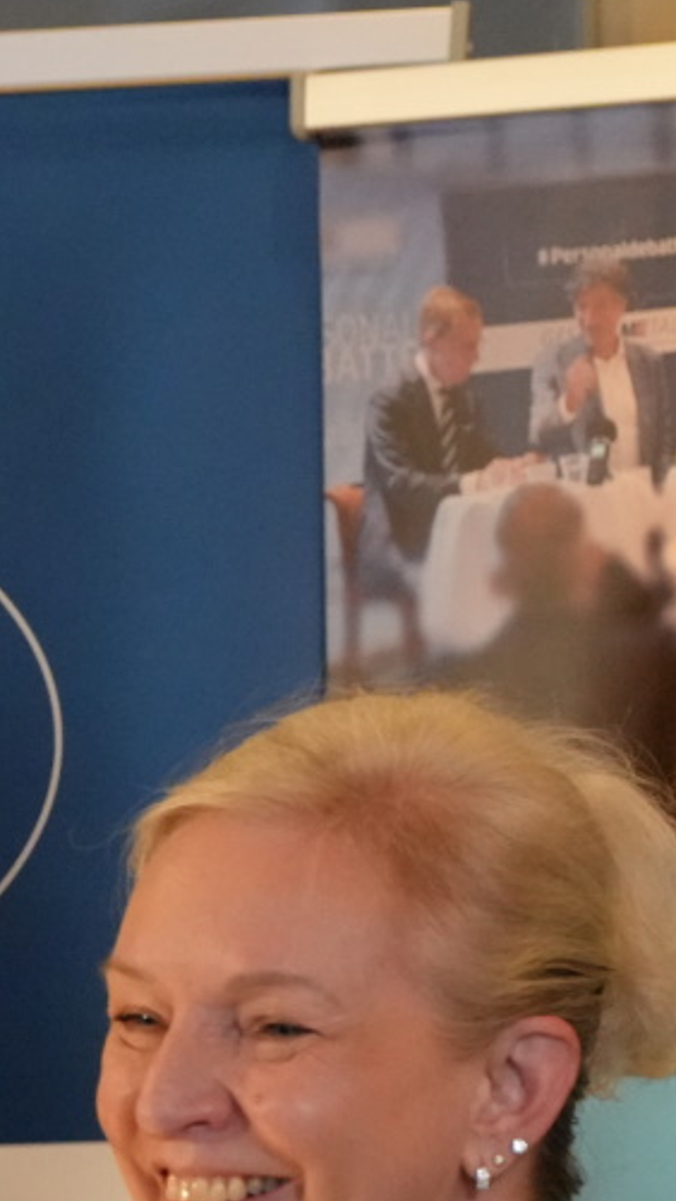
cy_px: 1315
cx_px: -1371
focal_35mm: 594
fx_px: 18919
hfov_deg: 2.0
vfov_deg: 3.6
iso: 4000
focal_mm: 142
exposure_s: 1/160
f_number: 4
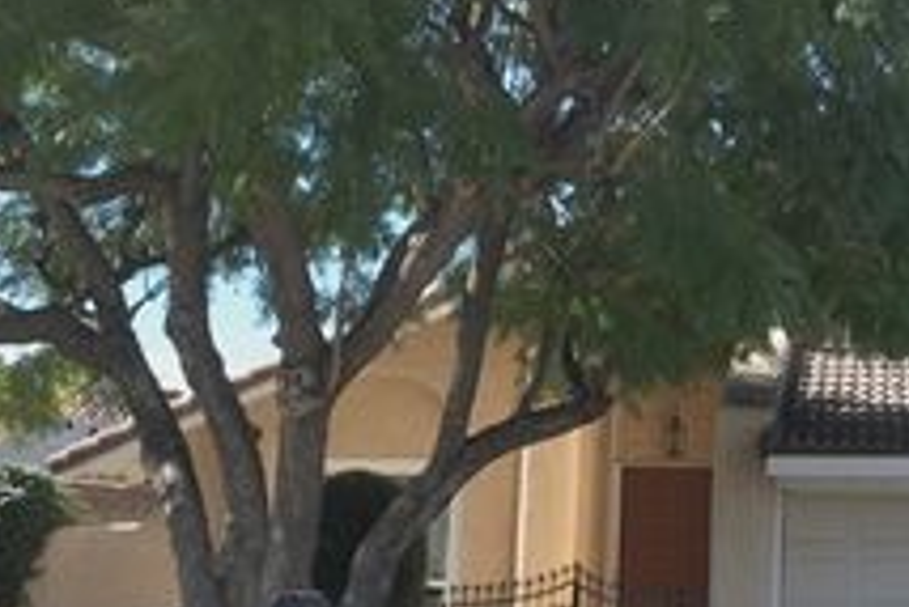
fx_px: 1592
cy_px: 138
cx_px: 820
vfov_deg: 21.4
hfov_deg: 30.5
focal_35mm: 63
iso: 400
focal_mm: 18
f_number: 5.6
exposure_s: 1/640
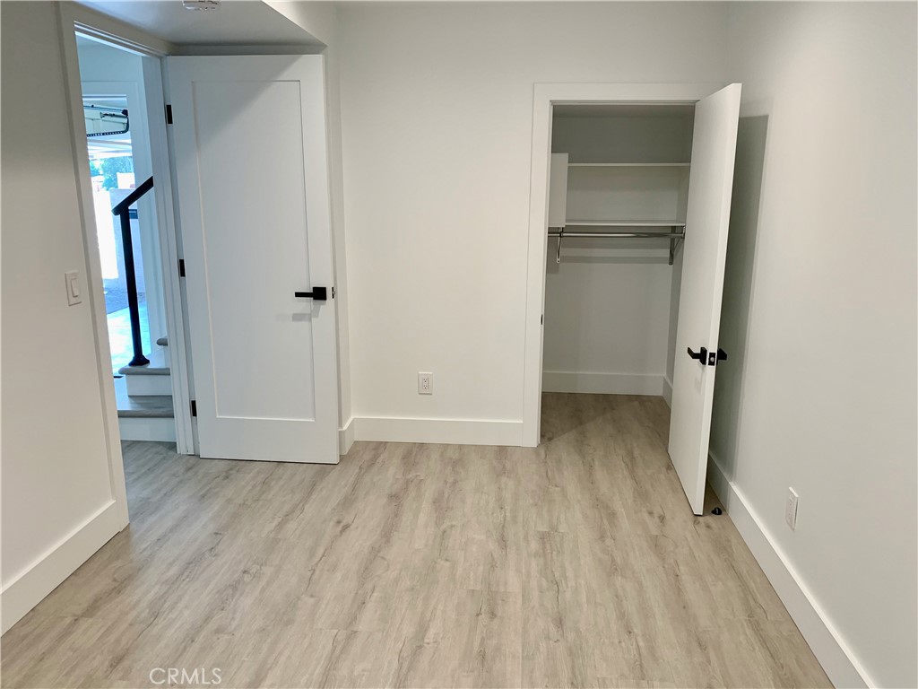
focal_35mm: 26
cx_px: 459
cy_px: 344
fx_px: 690
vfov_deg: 53.1
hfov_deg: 67.3
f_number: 1.8
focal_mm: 4.25
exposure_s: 1/60
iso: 80
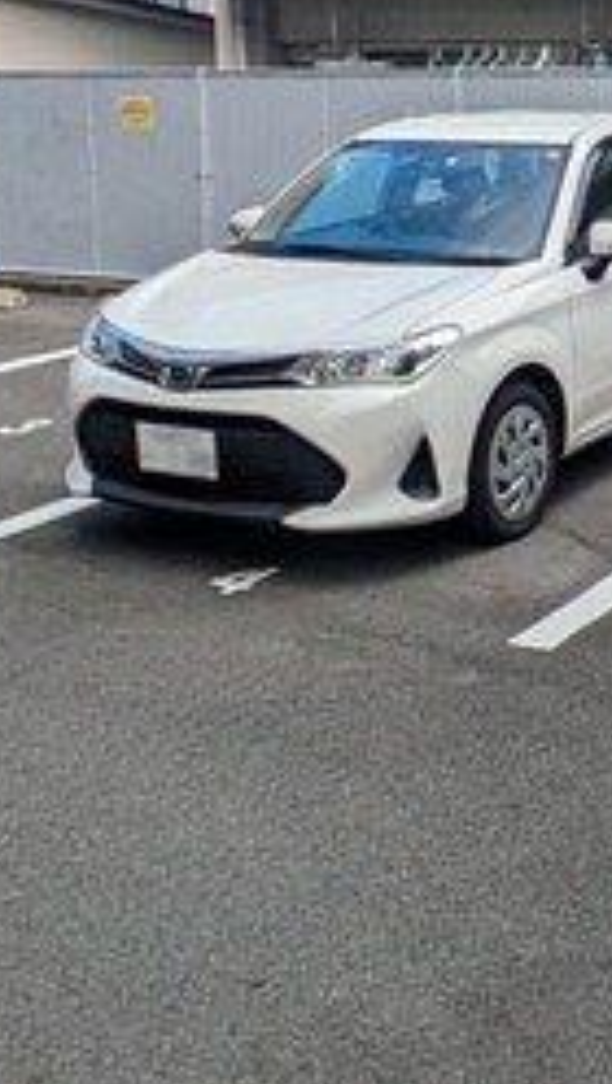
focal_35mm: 59
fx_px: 1697
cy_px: 415
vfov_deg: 35.3
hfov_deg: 20.0
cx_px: 562
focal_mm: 1.83
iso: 48
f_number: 2.2
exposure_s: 1/718
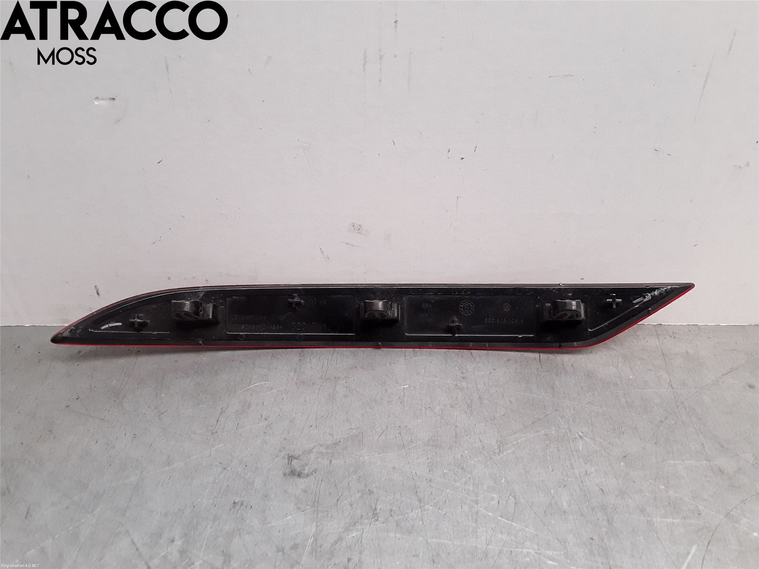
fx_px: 614
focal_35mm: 28
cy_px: 284
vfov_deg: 49.7
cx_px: 380
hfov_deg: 63.4
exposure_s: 1/103
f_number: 1.9
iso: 100
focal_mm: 2.91
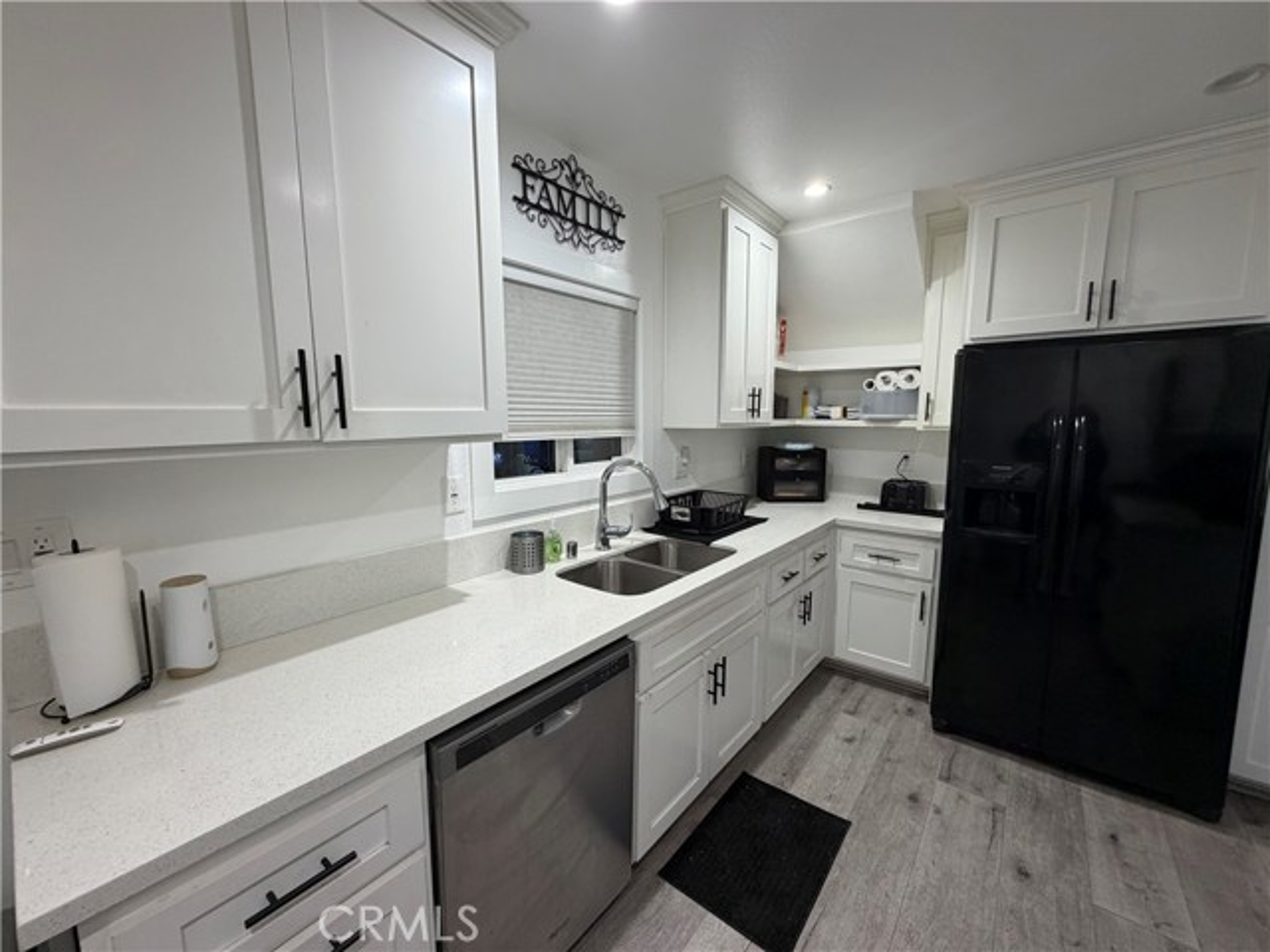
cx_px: 635
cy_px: 476
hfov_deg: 102.1
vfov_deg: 85.7
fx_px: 514
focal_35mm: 14
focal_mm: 2.22
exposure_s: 1/60
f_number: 2.2
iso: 160
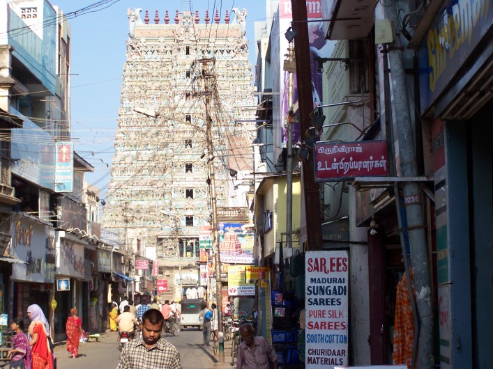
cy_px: 184
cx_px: 246
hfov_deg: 23.8
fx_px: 1168
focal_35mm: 82
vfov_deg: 18.0
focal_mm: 13.7
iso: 64
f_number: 3.2
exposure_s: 1/400
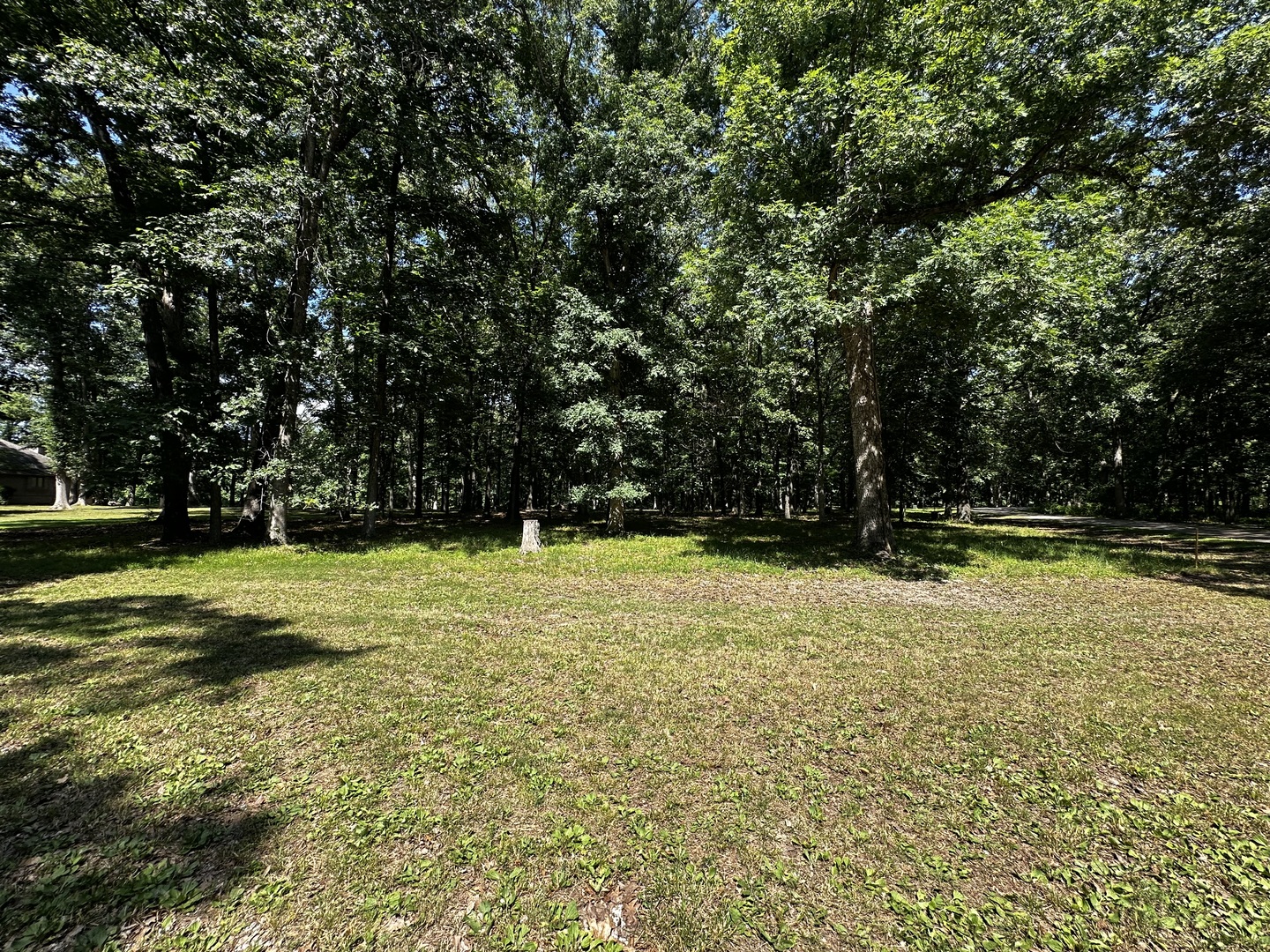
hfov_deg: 102.1
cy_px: 476
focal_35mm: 14
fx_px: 514
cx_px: 635
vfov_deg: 85.7
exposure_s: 1/615
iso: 40
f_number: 2.2
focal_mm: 2.22
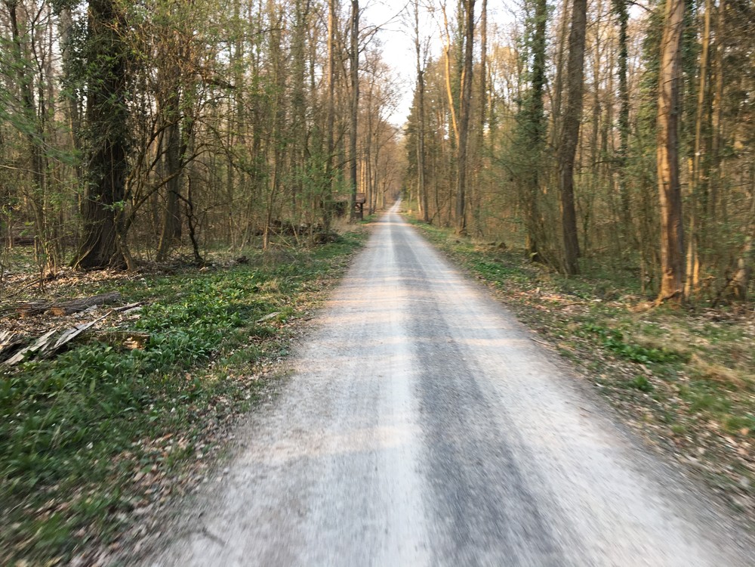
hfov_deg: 61.7
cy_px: 284
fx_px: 633
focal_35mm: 29
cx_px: 378
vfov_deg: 48.2
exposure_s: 1/100
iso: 32
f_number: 2.2
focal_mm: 4.15
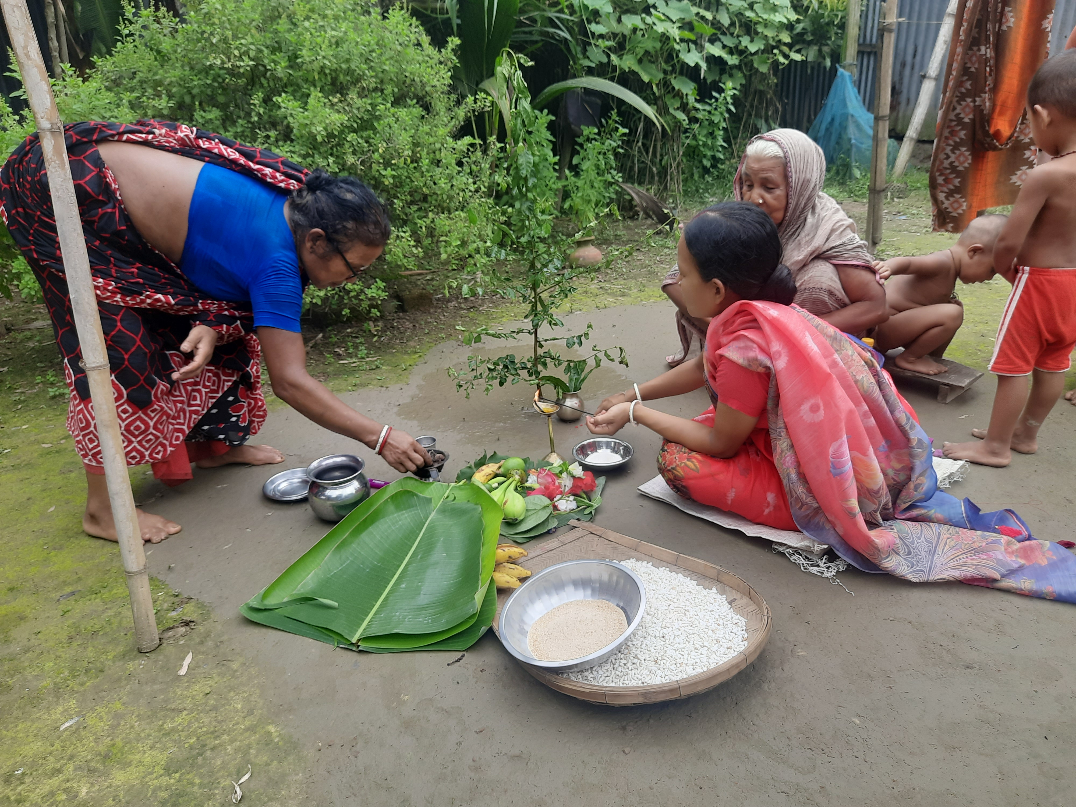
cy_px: 404
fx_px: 777
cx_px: 538
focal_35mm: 25
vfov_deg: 54.9
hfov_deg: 69.4
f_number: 2
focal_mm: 4.6
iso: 20
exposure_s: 1/104
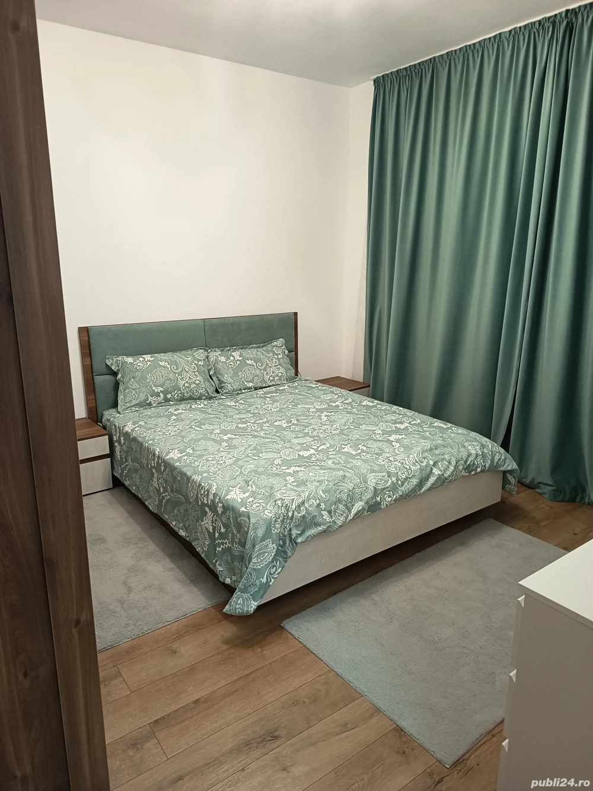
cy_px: 396
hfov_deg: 56.8
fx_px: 548
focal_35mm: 24
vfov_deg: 71.6
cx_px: 296
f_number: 1.7
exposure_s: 1/25
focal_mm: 5.27
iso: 882
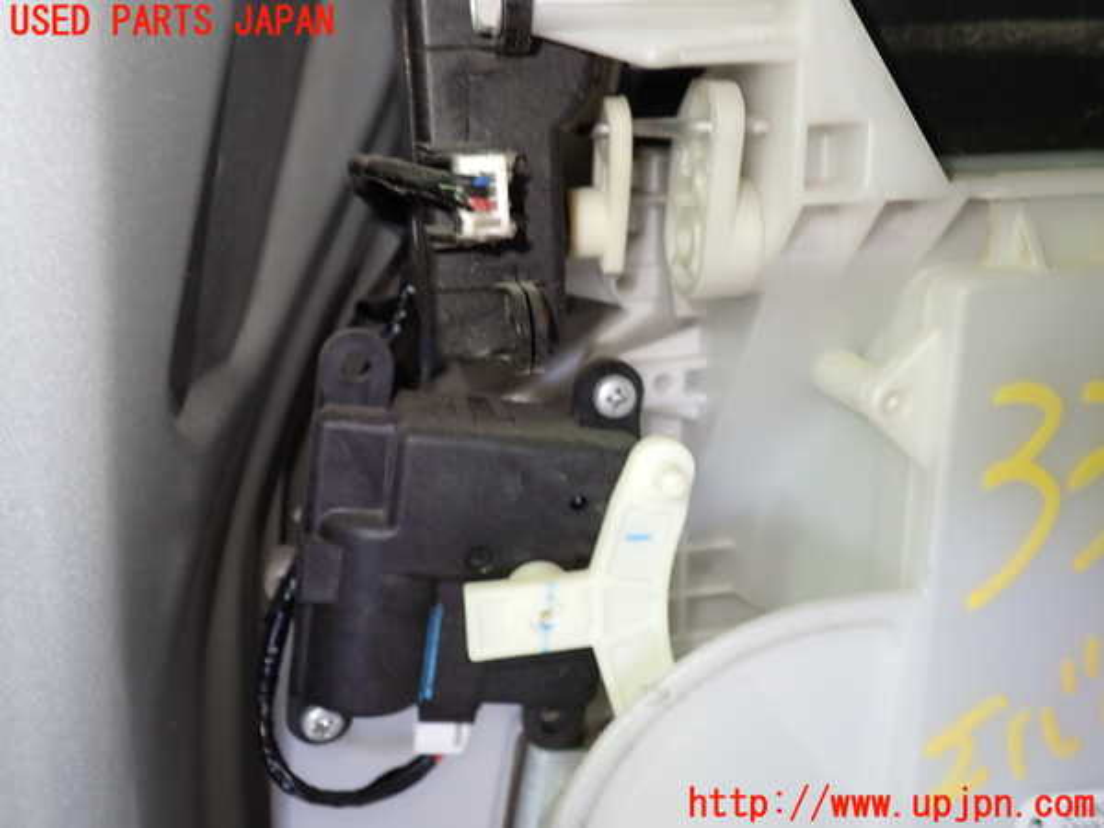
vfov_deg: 46.8
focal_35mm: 30
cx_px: 552
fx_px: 957
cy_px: 414
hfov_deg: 60.0
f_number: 2.3
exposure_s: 1/30
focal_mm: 5.4
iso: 200
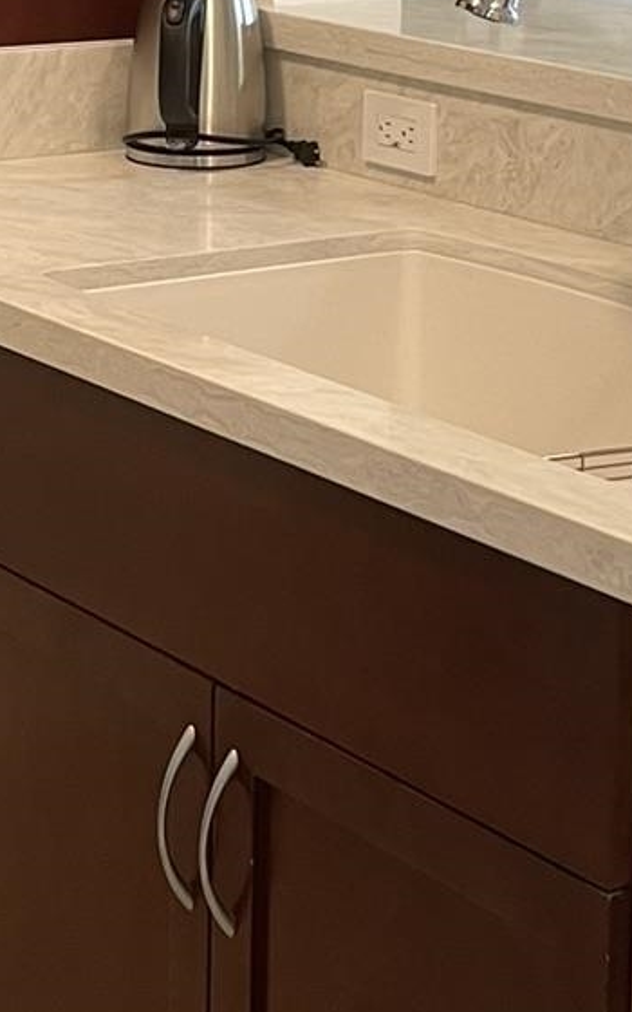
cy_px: 273
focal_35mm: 97
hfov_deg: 13.5
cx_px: 368
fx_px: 2673
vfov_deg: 21.3
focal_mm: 5.1
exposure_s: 1/60
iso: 80
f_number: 1.6
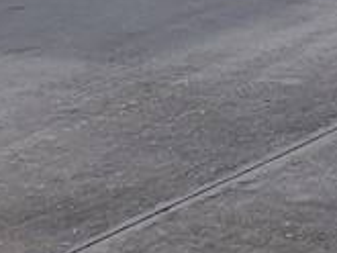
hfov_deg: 10.1
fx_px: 1569
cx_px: 907
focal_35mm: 161
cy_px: -359
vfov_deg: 8.4
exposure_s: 1/1989
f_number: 2.4
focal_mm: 4.3
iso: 50
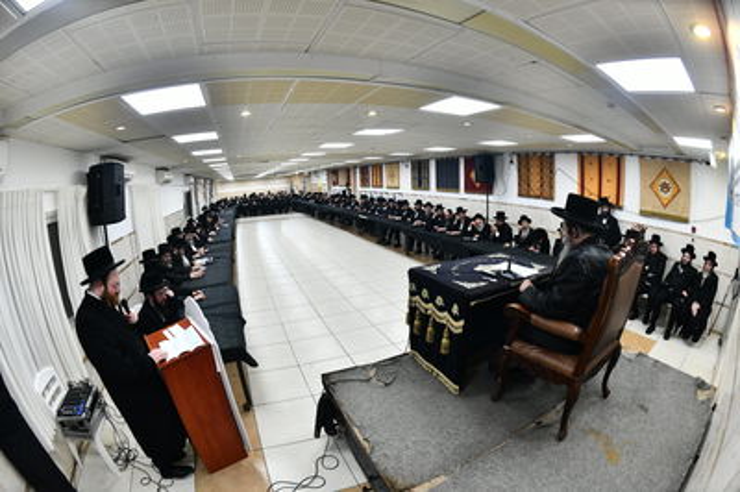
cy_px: 246
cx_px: 370
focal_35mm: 16
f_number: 5.6
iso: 1600
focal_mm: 16
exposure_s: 1/160
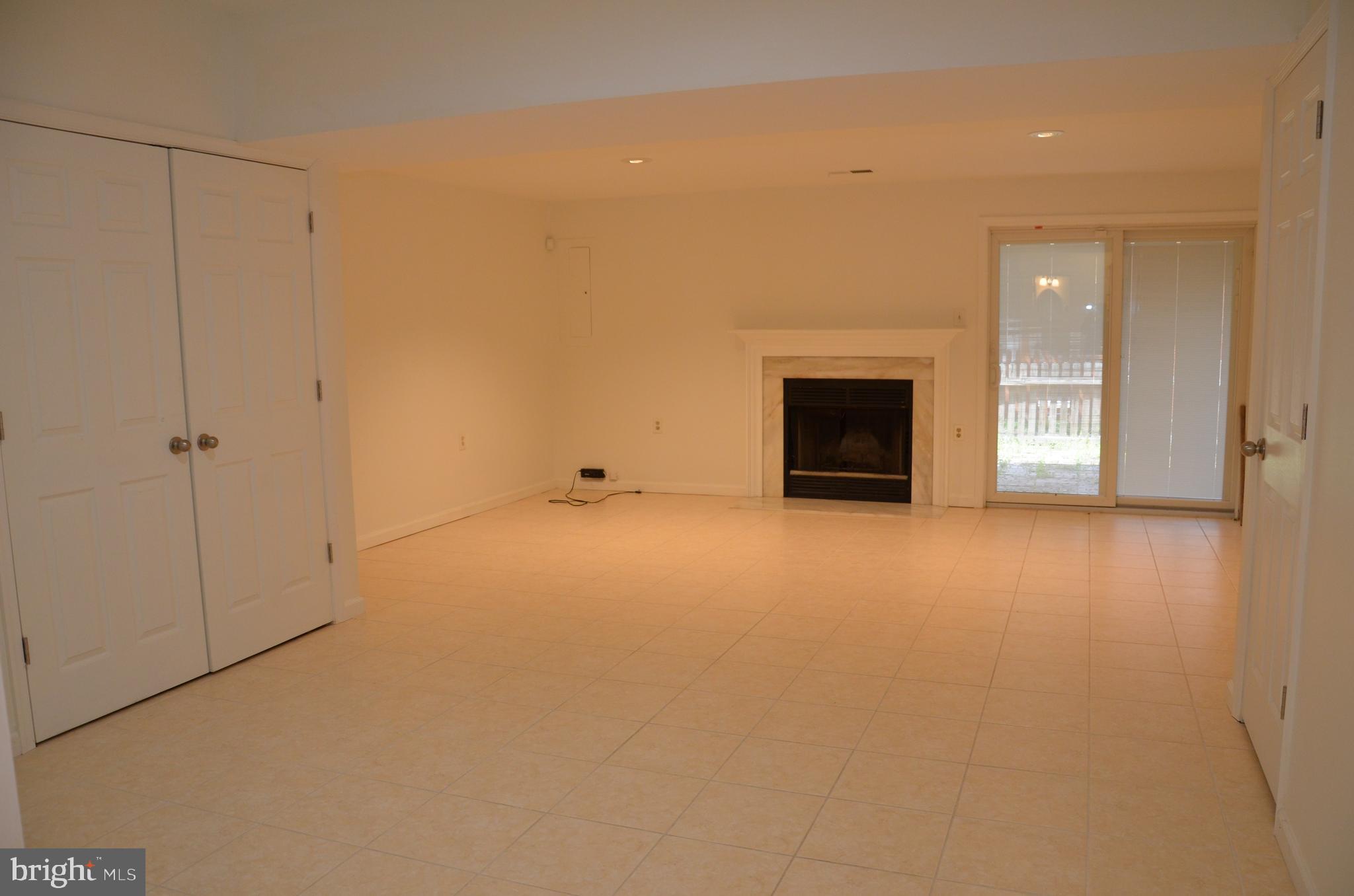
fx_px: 1013
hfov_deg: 67.5
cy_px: 448
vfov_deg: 47.7
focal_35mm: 27
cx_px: 677
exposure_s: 1/60
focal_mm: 18
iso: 720
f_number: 4
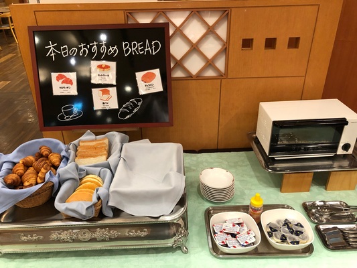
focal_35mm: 28
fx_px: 289
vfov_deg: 49.8
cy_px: 134
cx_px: 178
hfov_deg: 63.4
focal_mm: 4
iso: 80
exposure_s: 1/15
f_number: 1.8
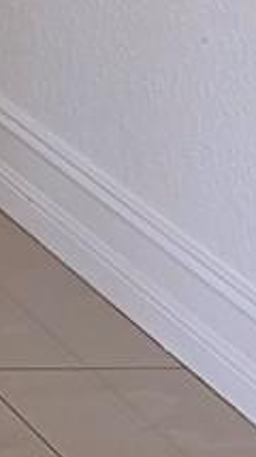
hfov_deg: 4.4
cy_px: -568
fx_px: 2564
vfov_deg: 9.3
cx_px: -1303
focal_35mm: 212
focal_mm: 5.96
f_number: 1.6
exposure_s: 1/120
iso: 50
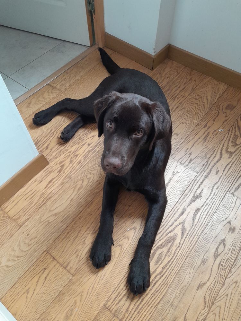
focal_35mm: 27
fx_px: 251
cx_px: 120
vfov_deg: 65.3
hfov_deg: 51.4
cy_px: 160
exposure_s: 1/50
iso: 250
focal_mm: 4
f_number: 1.8
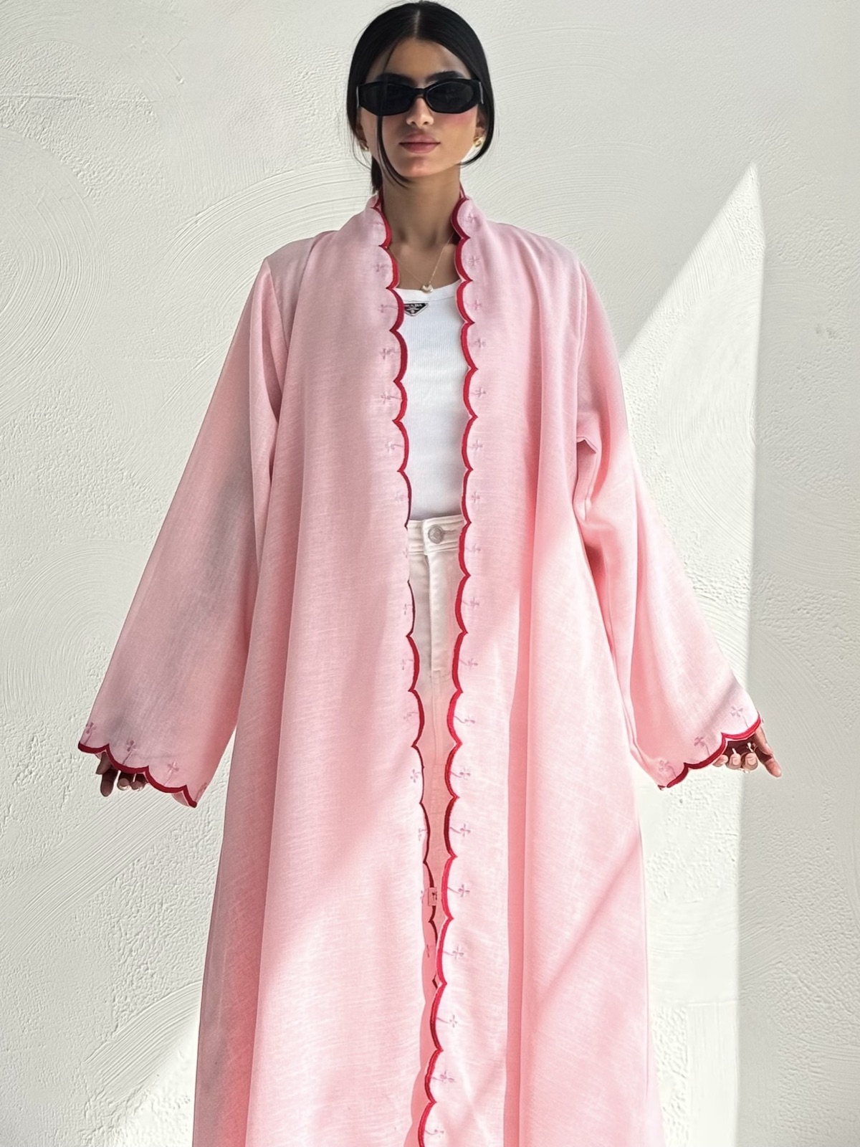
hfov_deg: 30.3
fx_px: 1590
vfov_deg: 39.7
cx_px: 430
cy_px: 574
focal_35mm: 48
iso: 64
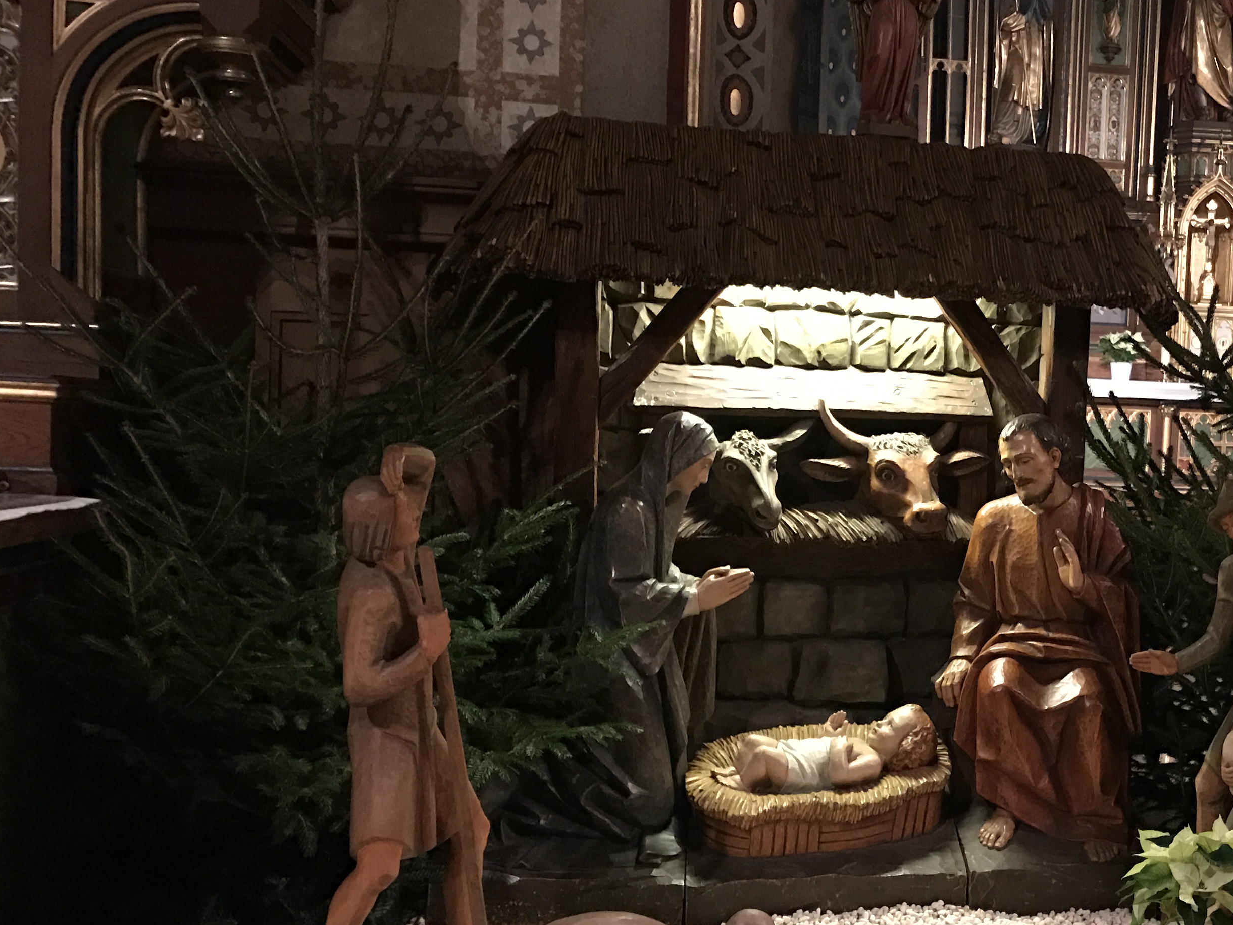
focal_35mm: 46
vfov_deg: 31.5
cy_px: 529
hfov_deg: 39.6
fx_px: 1639
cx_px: 990
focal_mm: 3.99
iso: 100
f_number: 1.8
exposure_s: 1/5
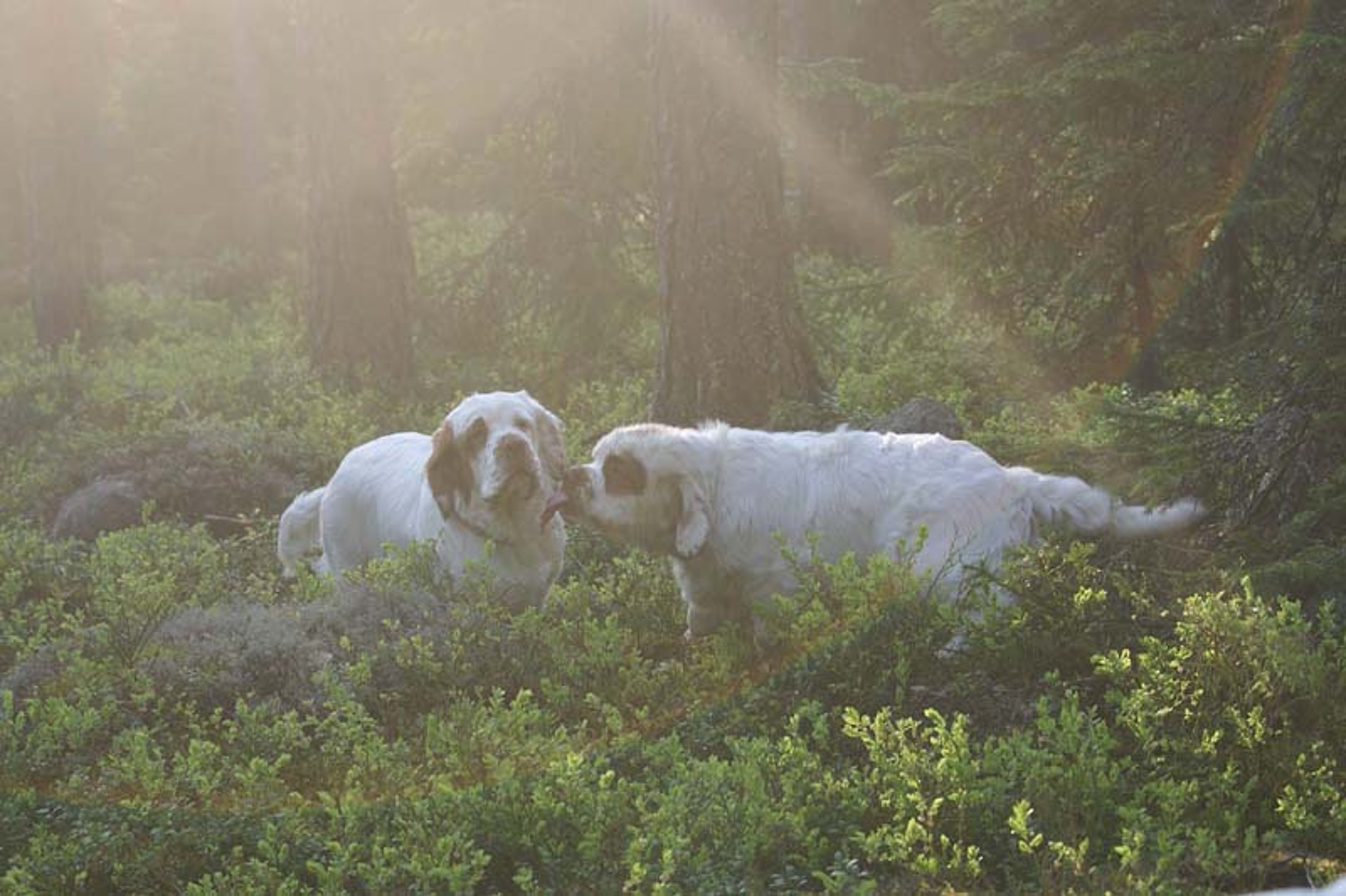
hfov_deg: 27.0
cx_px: 673
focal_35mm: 75
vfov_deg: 18.2
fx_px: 2803
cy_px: 448
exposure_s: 1/100
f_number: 5.6
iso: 125
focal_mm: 50
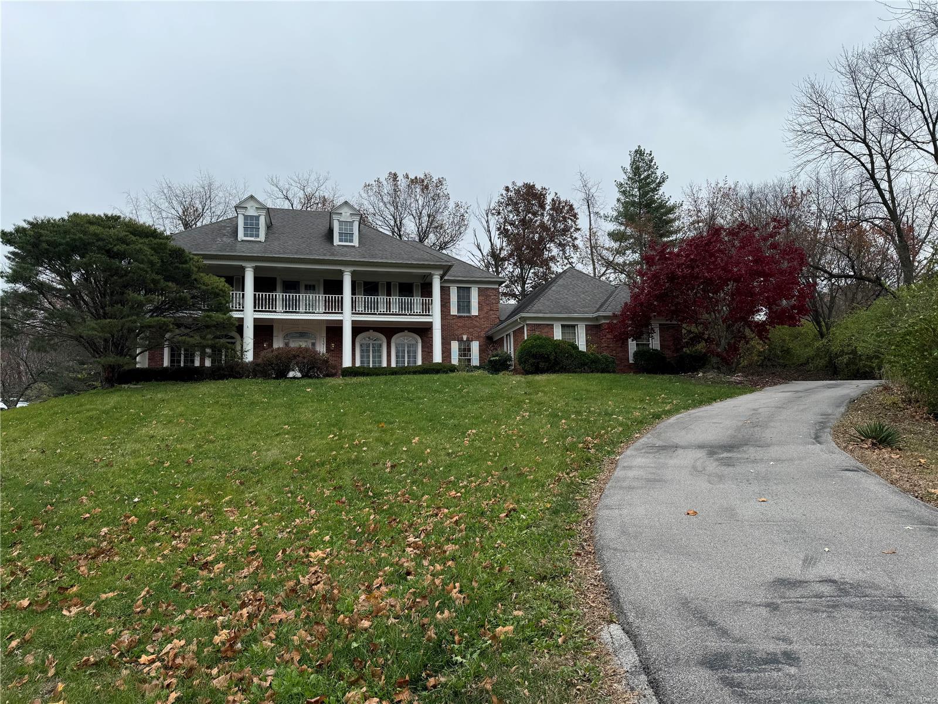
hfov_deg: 71.6
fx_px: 650
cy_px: 352
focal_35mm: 24
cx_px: 469
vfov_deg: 56.8
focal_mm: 6.76
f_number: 1.78
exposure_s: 1/1311
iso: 80
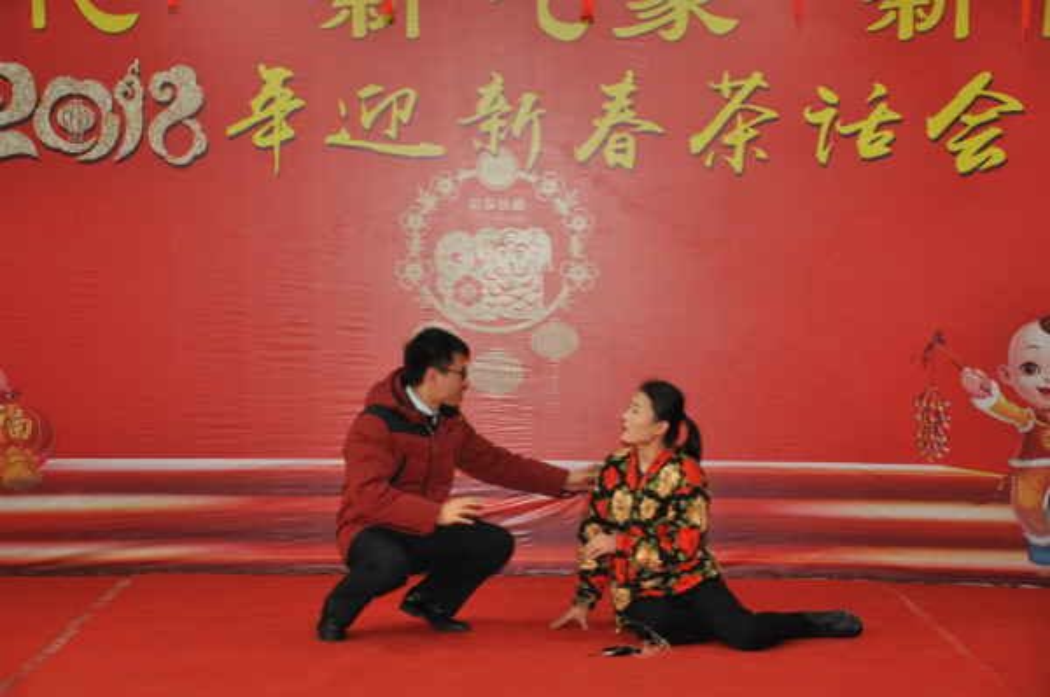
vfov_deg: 17.4
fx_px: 2271
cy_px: 348
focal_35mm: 78
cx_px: 525
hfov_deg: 26.0
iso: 800
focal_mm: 52
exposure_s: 1/60
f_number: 5
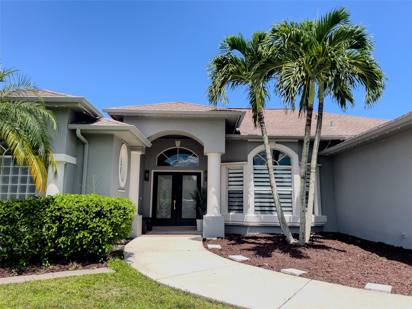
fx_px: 309
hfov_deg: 67.3
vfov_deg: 53.1
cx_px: 206
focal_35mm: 26
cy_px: 154
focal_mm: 4.2
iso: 32
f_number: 1.6
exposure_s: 1/2800
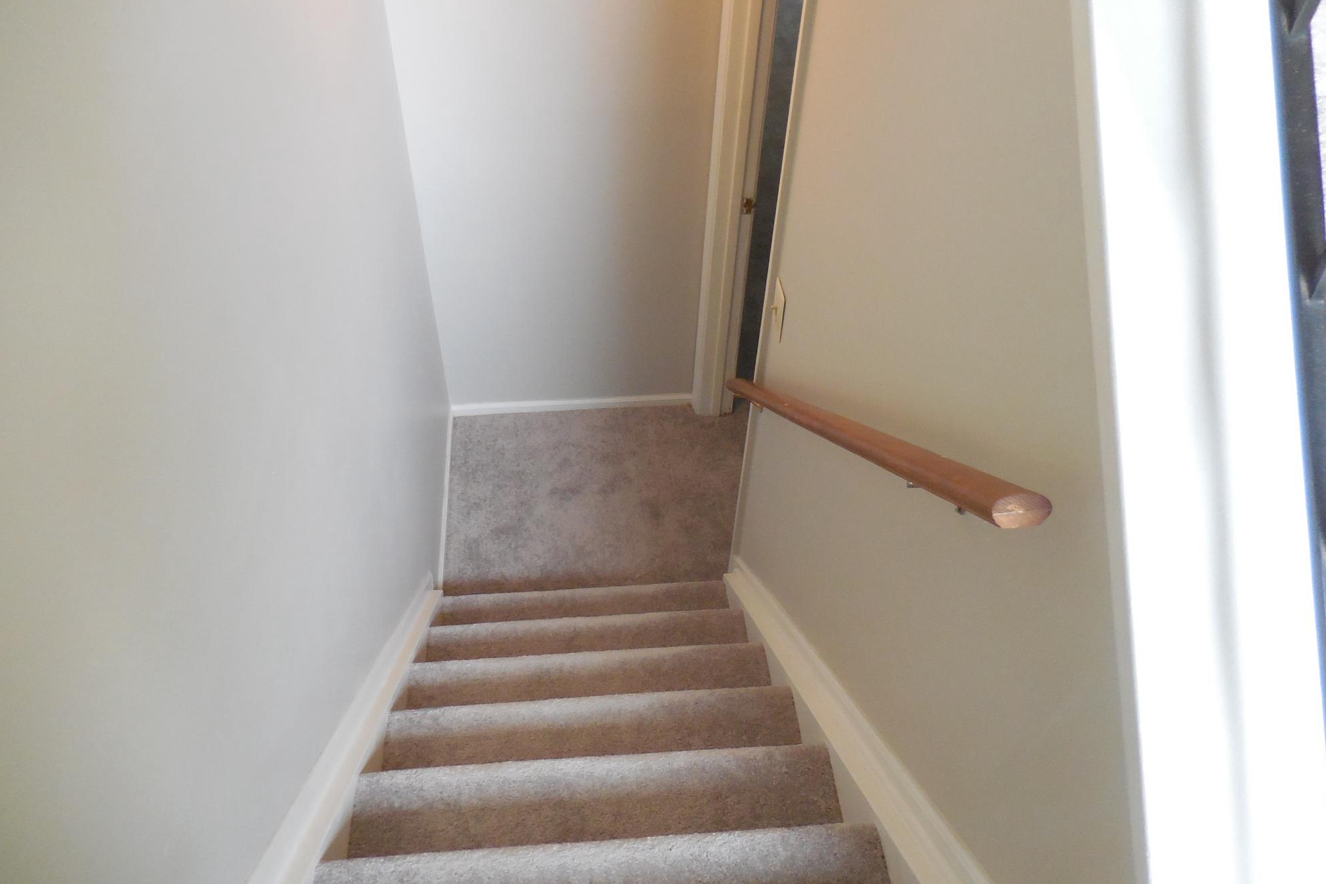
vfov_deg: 47.9
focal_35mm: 27
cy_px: 428
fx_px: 994
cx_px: 649
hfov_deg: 67.4
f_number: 3.3
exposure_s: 1/30
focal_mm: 4.5
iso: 360
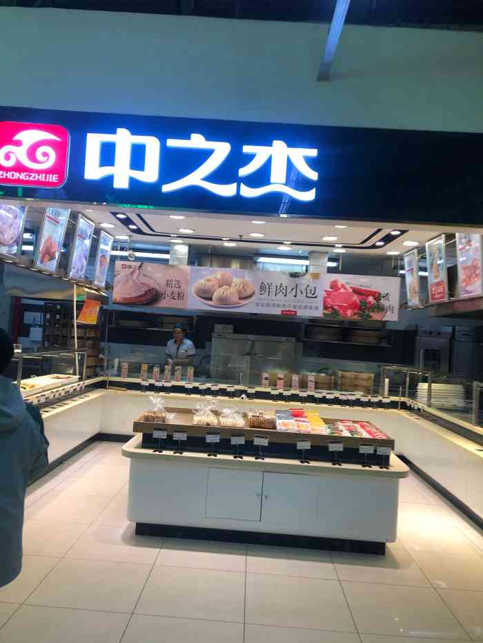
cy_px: 322
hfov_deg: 49.8
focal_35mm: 28
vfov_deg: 63.4
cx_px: 242
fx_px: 521
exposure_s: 1/50
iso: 25
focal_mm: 4
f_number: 1.8
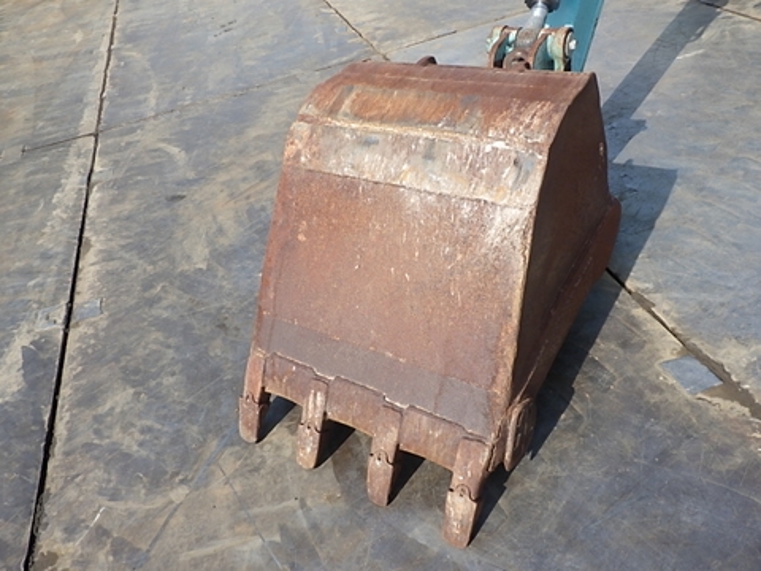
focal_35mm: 28
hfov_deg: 63.4
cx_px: 380
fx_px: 616
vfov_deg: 49.7
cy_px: 286
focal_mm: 5
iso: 125
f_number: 4.2
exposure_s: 1/500
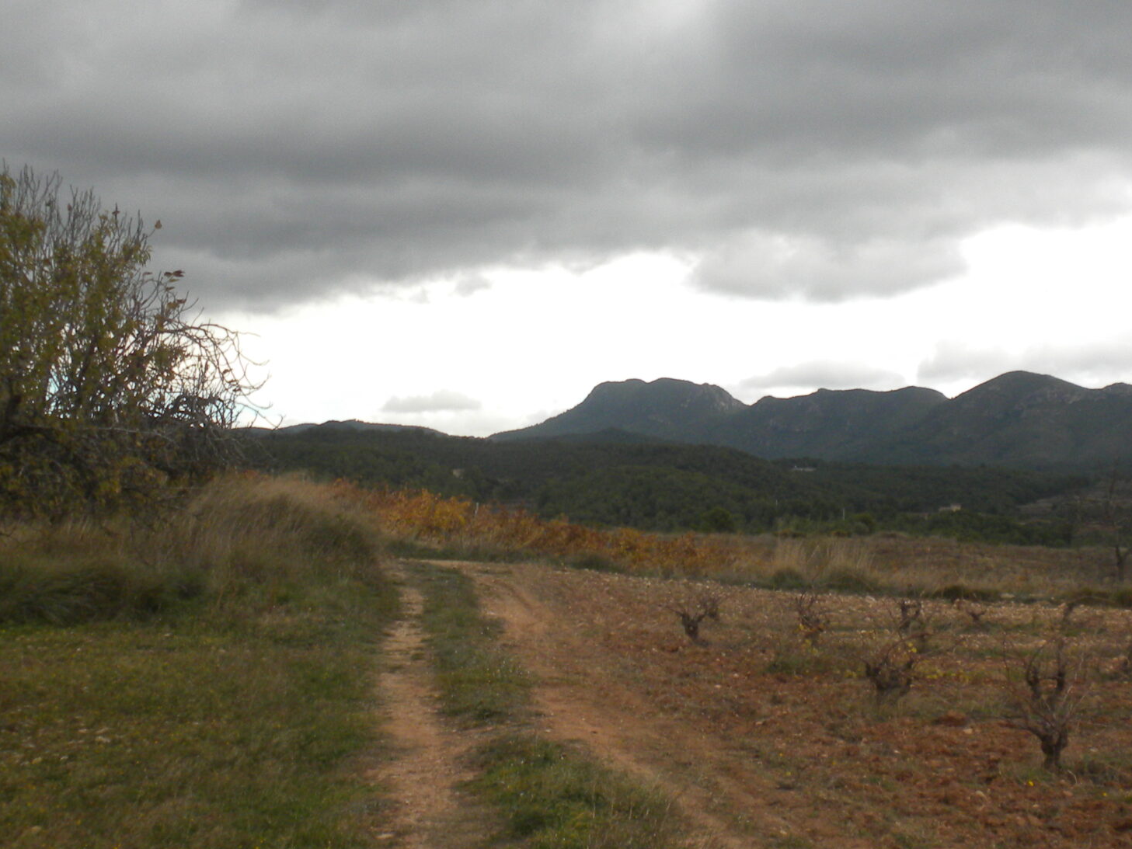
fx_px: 2126
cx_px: 546
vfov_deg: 22.5
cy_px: 522
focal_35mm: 65
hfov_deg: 29.8
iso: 108
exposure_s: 1/556
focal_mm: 6.6
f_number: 3.5
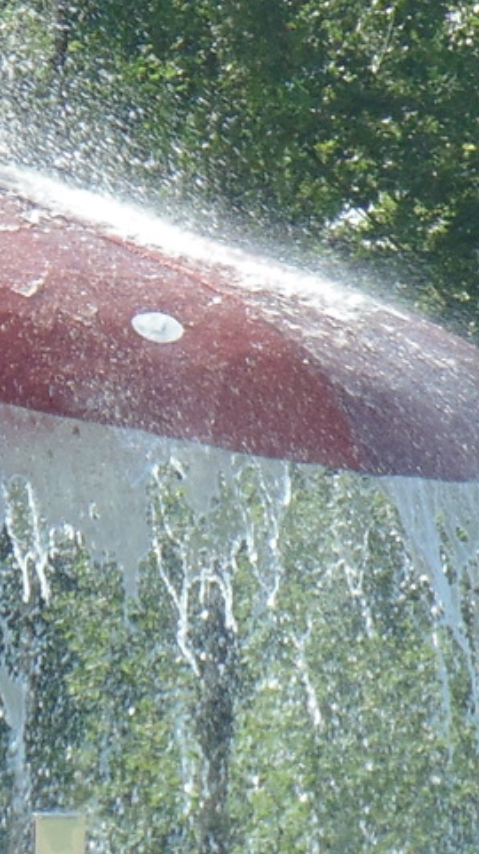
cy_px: 531
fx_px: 18703
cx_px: 470
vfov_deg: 2.6
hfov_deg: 1.5
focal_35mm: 827
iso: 80
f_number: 5.4
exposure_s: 1/200
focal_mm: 34.2
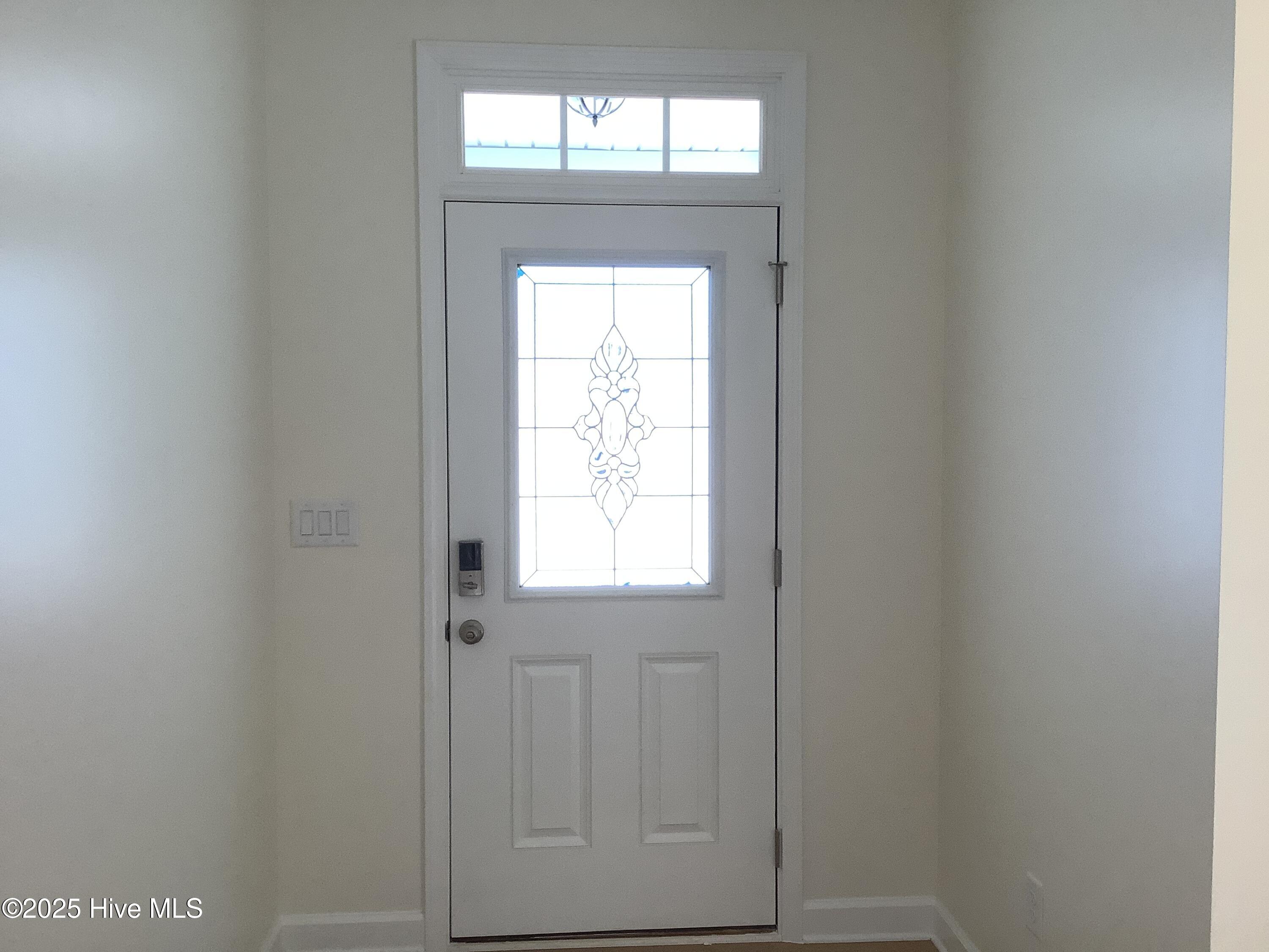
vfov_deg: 45.4
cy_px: 476
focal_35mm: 31
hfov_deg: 58.4
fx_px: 1136
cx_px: 634
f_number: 2.4
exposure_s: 1/120
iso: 80
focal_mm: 3.3
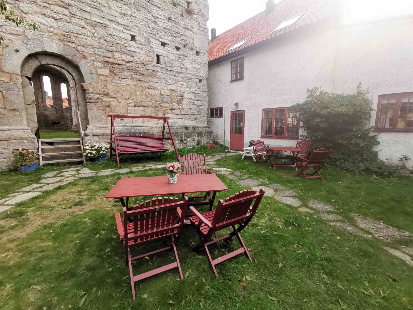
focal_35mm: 16
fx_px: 191
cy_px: 155
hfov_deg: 94.5
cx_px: 206
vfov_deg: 78.1
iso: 50
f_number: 2.2
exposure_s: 1/254
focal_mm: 2.35
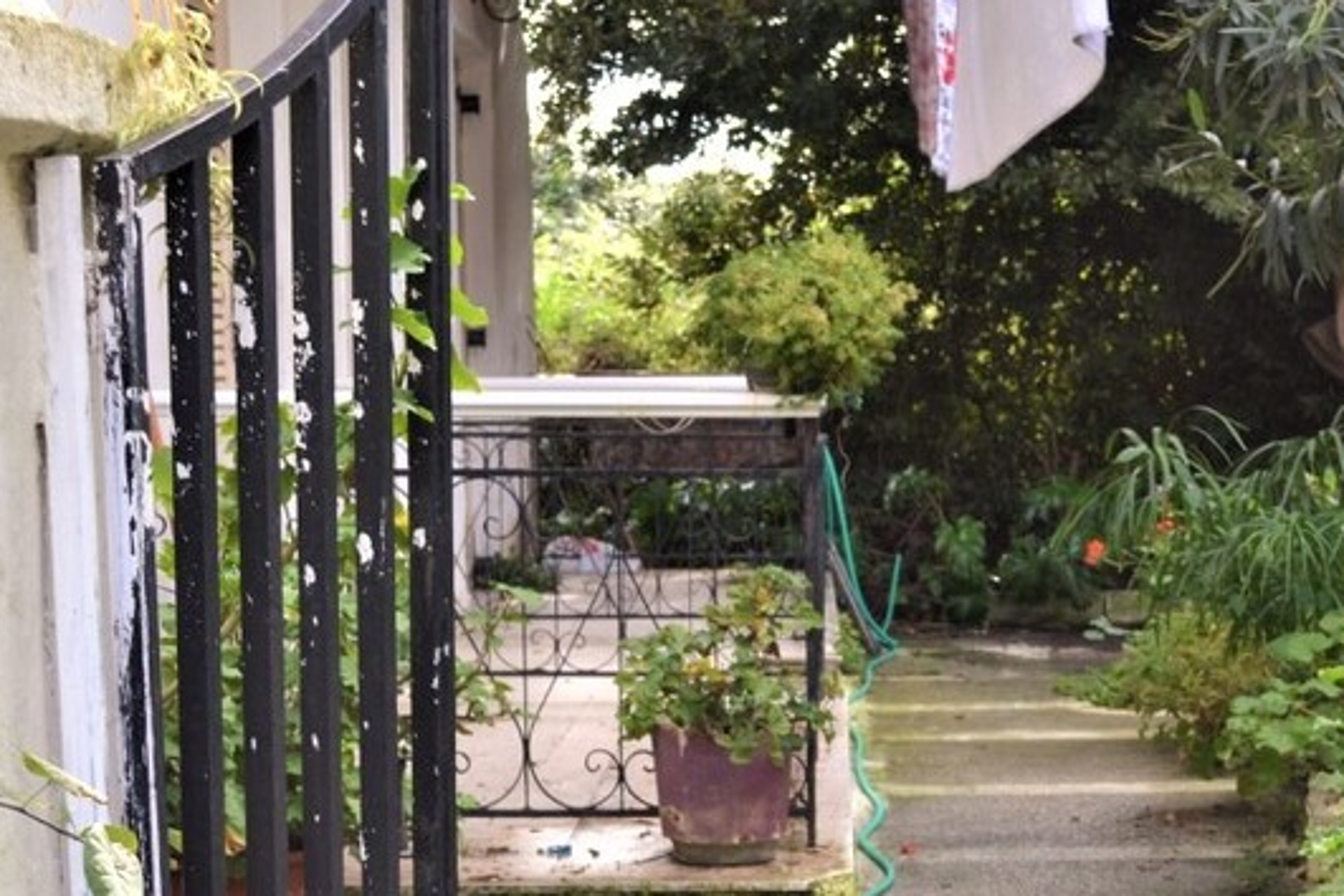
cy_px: 791
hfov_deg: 24.8
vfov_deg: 16.6
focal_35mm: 81
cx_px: 1015
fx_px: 3024
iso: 220
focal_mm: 28
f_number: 5.6
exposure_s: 1/125
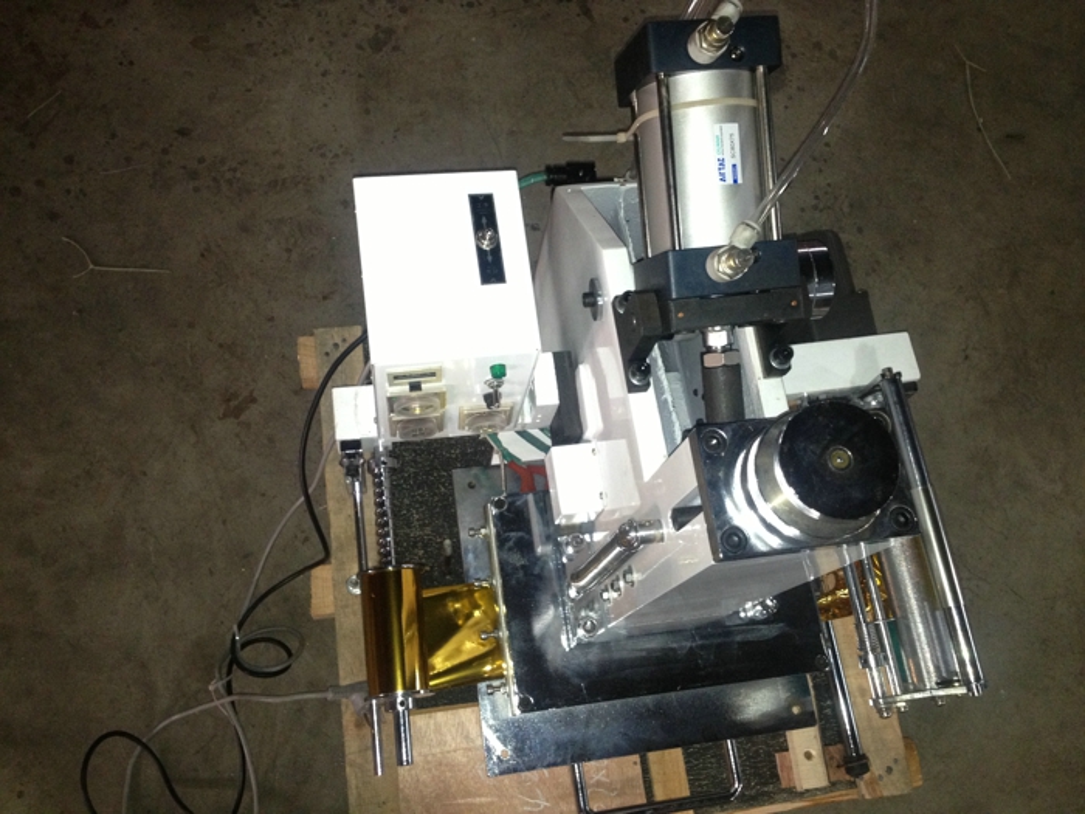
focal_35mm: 35
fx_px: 1097
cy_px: 407
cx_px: 542
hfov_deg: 52.6
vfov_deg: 40.7
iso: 250
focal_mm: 4.28
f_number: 2.4
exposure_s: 1/20
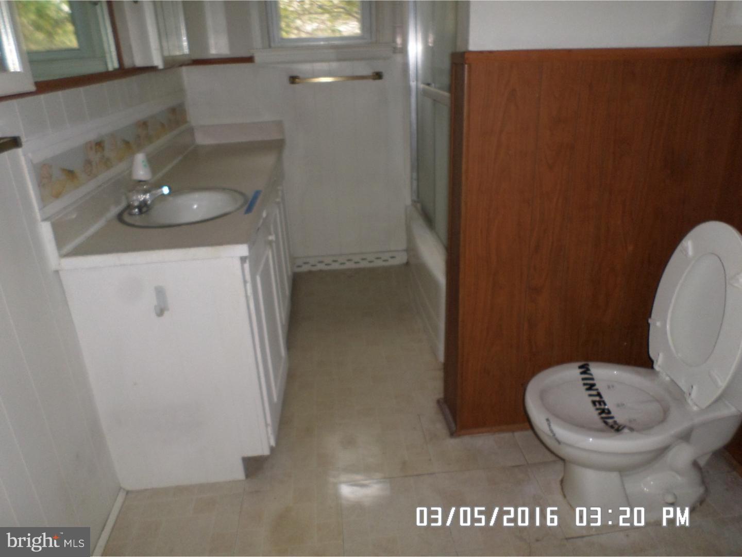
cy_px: 278
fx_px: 536
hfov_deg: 69.4
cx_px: 371
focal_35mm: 25
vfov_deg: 54.9
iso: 100
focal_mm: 4.5
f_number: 2.5
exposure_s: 1/30
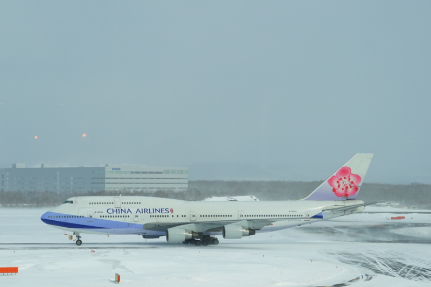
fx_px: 1520
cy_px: 144
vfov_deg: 10.8
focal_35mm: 127
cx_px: 216
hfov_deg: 16.1
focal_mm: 85
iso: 100
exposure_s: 1/250
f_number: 11
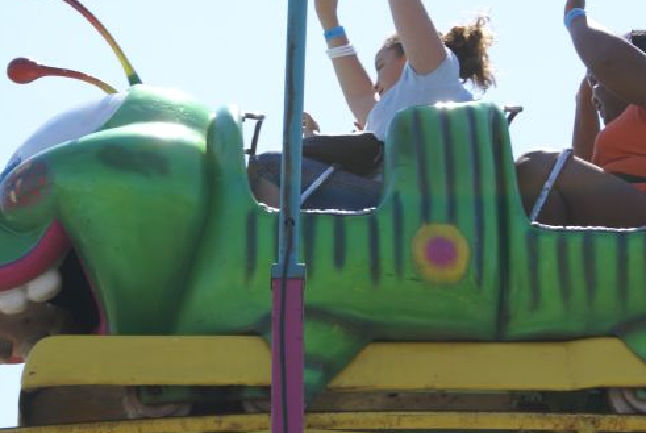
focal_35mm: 171
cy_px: 210
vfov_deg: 8.1
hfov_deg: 12.0
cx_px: 311
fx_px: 3073
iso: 100
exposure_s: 1/320
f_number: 6.3
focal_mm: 70
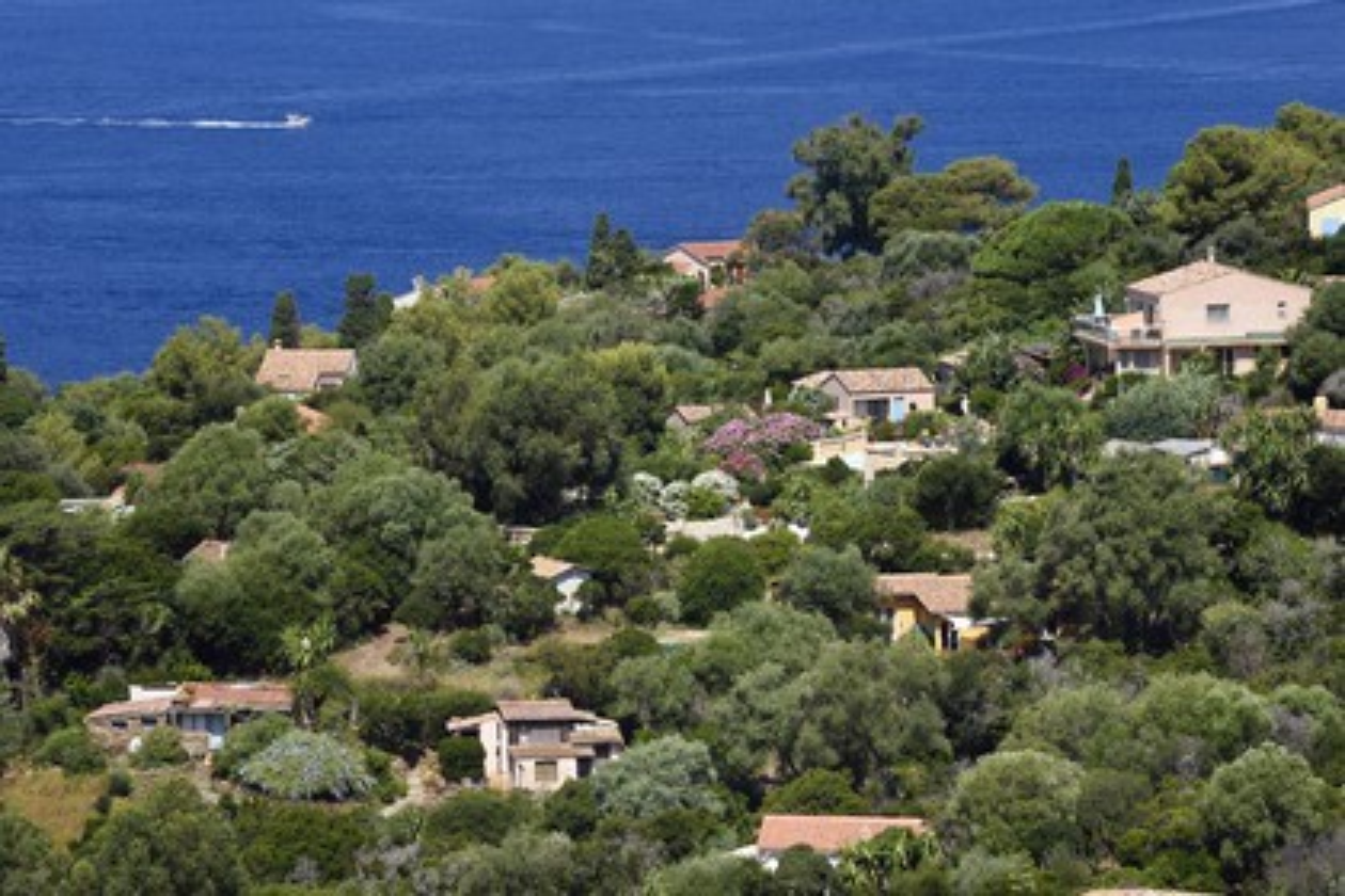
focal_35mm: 185
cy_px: 448
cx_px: 672
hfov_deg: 11.1
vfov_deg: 7.4
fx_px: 6911
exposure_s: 1/250
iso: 200
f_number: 13
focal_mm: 185
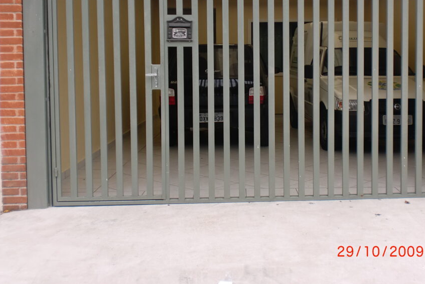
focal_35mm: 44
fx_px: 519
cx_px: 252
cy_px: 98
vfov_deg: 30.3
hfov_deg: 44.3
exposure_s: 1/125
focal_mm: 6.3
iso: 64
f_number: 3.1
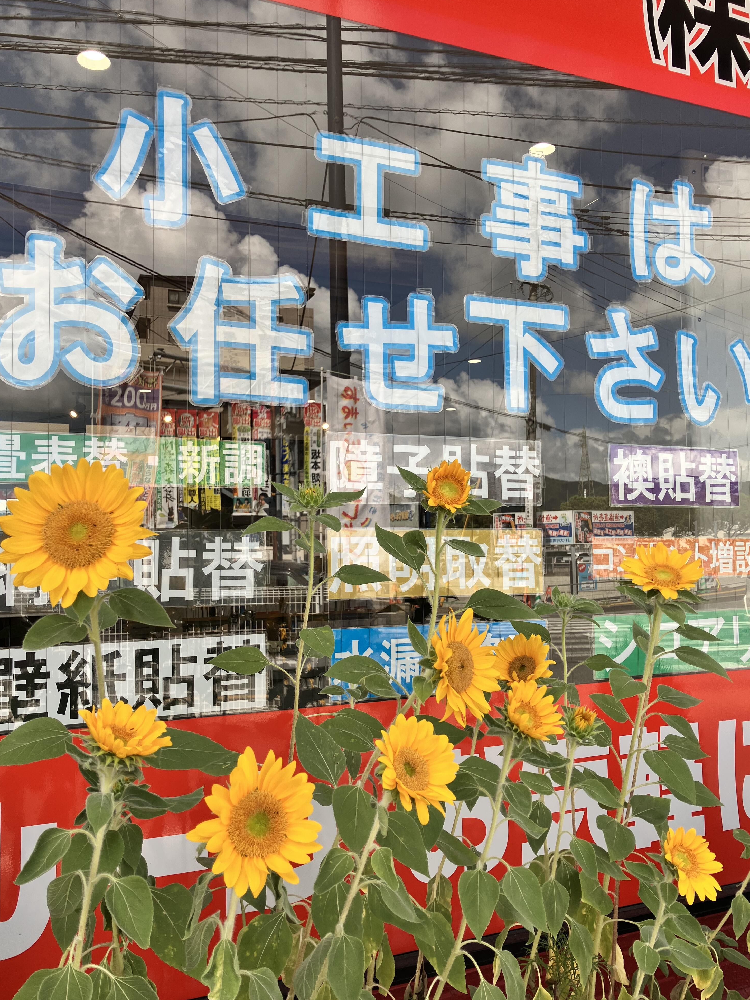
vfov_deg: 61.7
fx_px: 838
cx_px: 366
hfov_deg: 48.2
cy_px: 506
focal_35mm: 29
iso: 32
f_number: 1.8
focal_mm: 4
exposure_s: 1/674
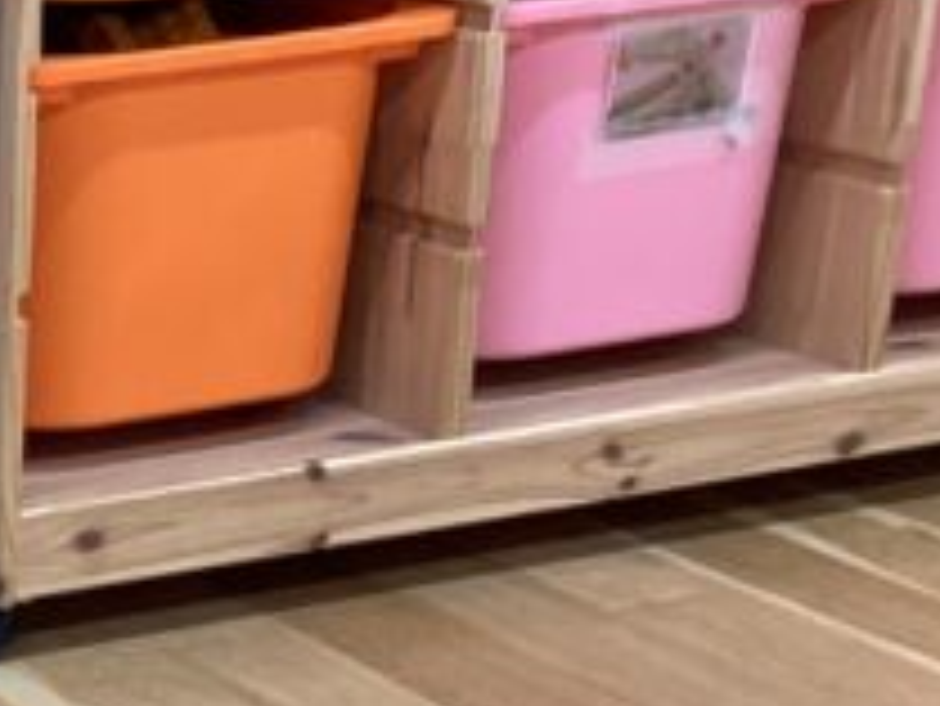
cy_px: 1021
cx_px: -733
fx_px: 3097
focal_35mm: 114
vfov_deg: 12.4
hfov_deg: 15.1
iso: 80
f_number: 2.4
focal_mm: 3.3
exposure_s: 1/60
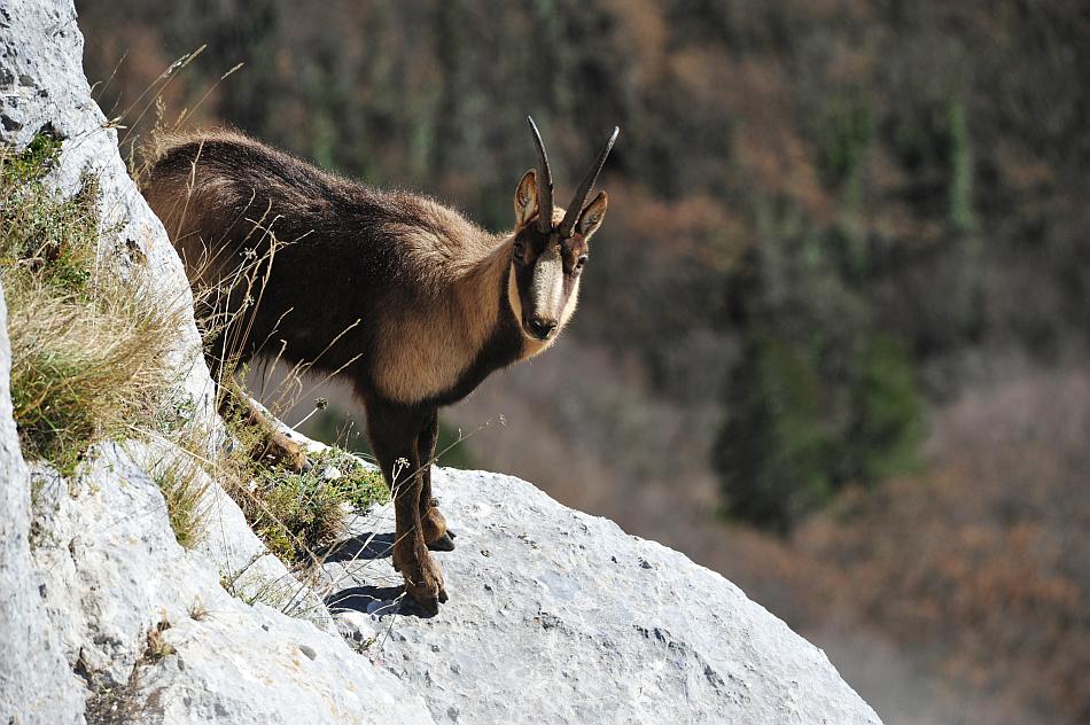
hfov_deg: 5.9
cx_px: 545
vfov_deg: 3.9
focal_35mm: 350
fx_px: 10590
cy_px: 362
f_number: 10
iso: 320
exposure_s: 1/400
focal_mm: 350
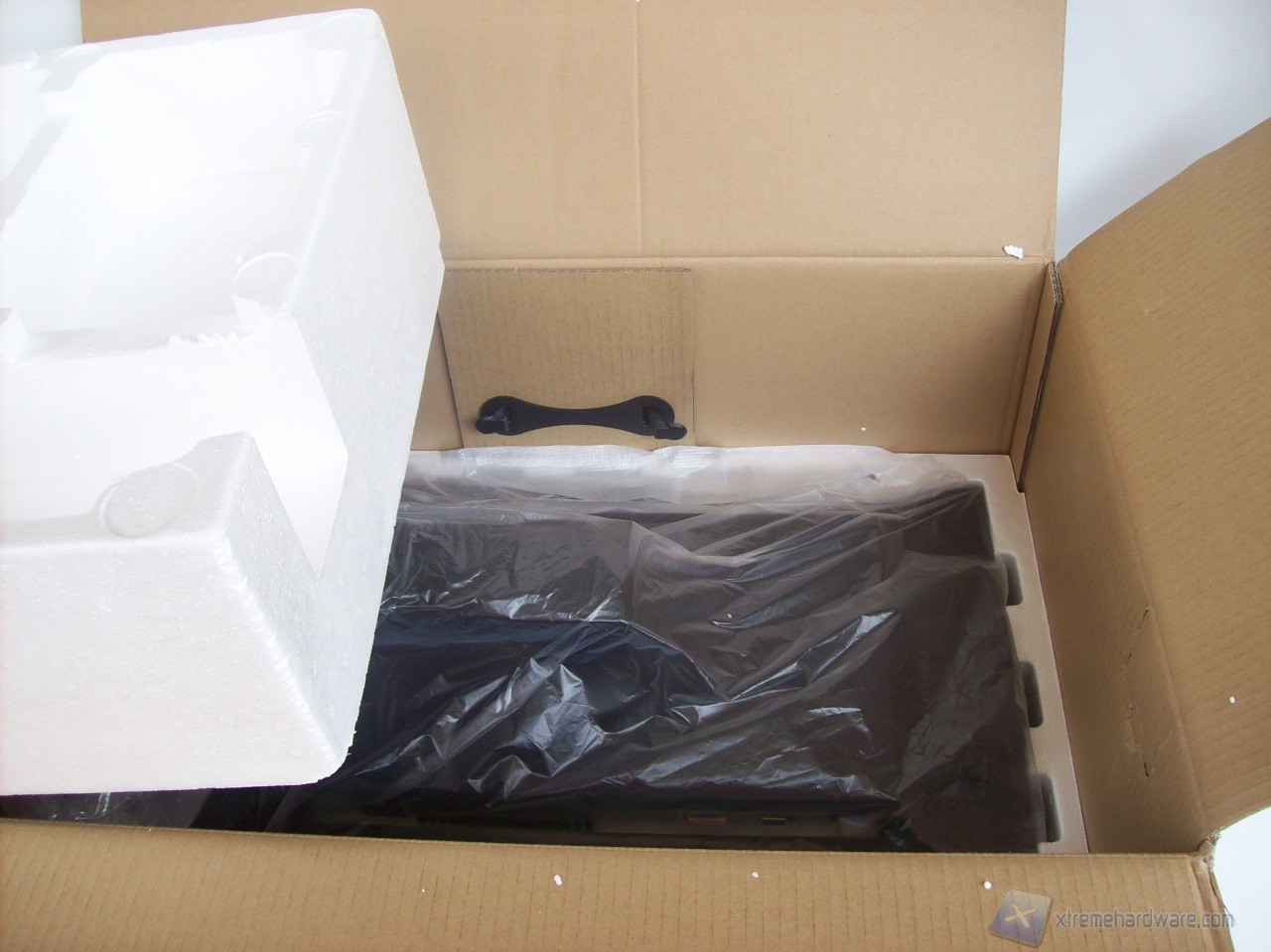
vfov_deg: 39.6
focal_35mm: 36
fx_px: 1321
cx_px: 636
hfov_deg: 51.4
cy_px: 476
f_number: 2.7
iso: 80
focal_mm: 6
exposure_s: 1/82.2
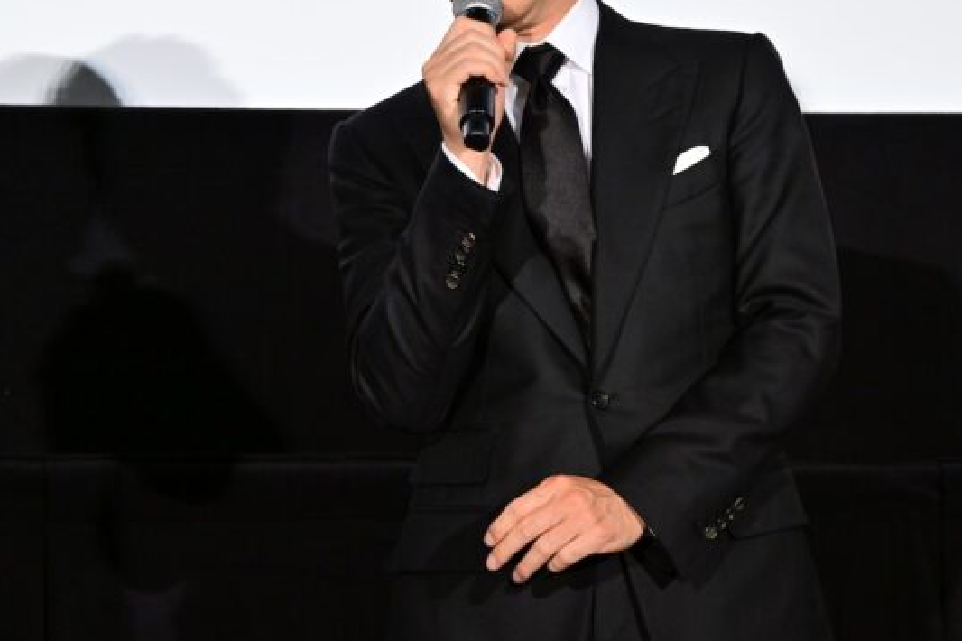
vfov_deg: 8.5
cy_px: 182
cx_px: 514
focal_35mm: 161
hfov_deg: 12.8
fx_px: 4301
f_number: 6.3
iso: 3200
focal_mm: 110
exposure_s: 1/200
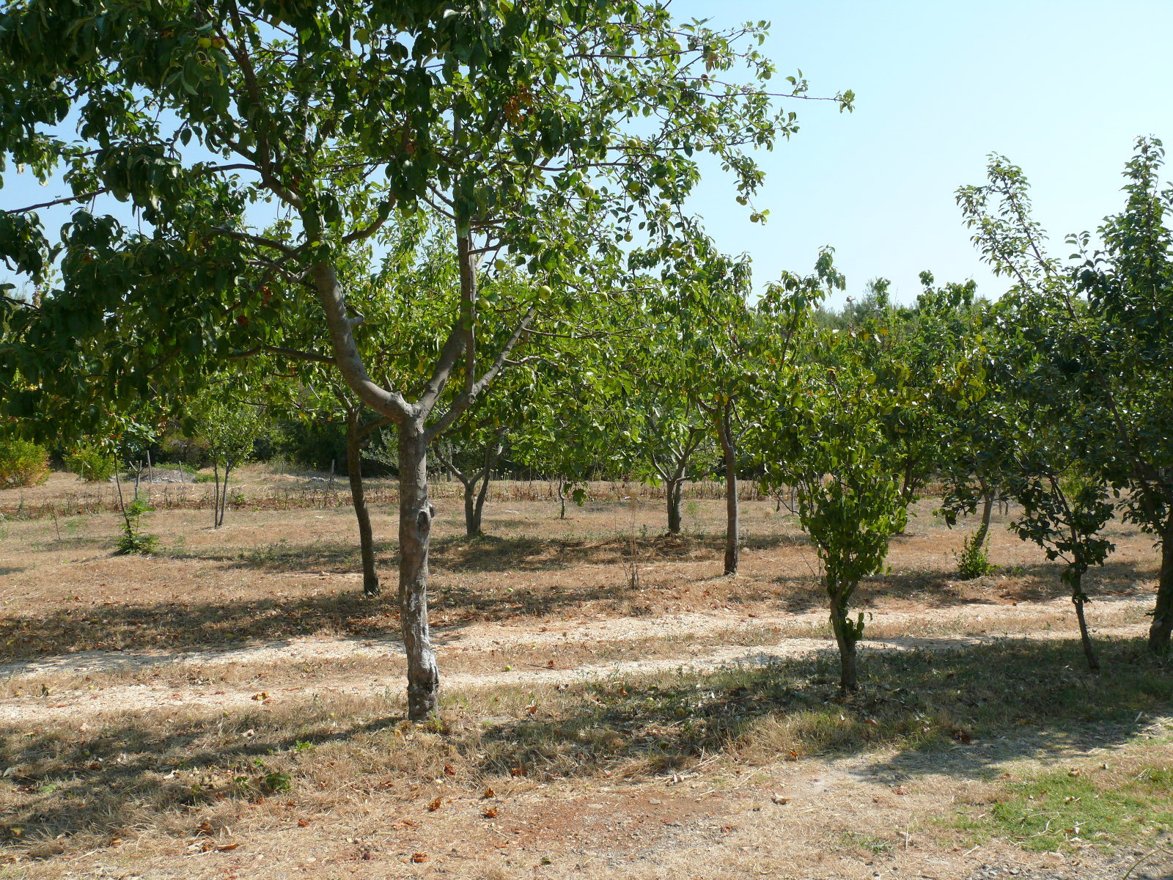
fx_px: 1186
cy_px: 440
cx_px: 586
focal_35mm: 35
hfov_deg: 52.6
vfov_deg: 40.7
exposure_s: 1/250
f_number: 4.5
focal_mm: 7.4
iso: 100
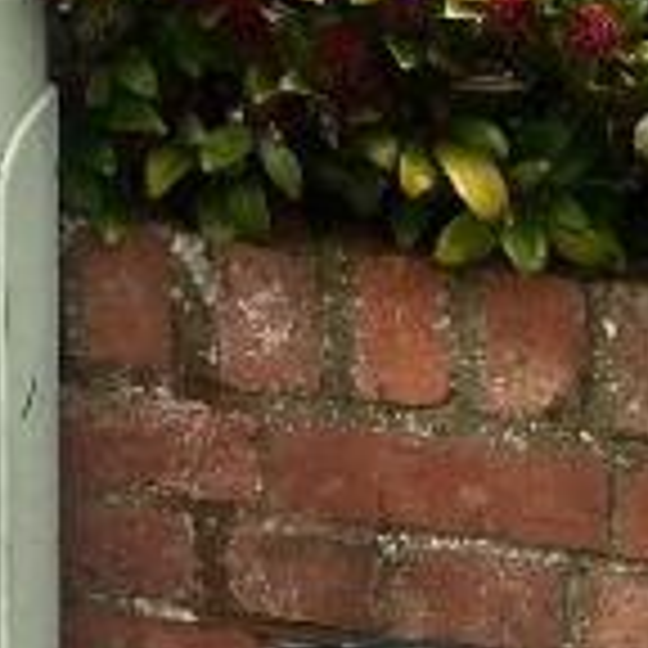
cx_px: -1278
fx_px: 3452
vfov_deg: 9.4
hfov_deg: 8.8
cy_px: -1004
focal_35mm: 163
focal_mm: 5.1
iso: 40
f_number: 1.6
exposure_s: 1/242
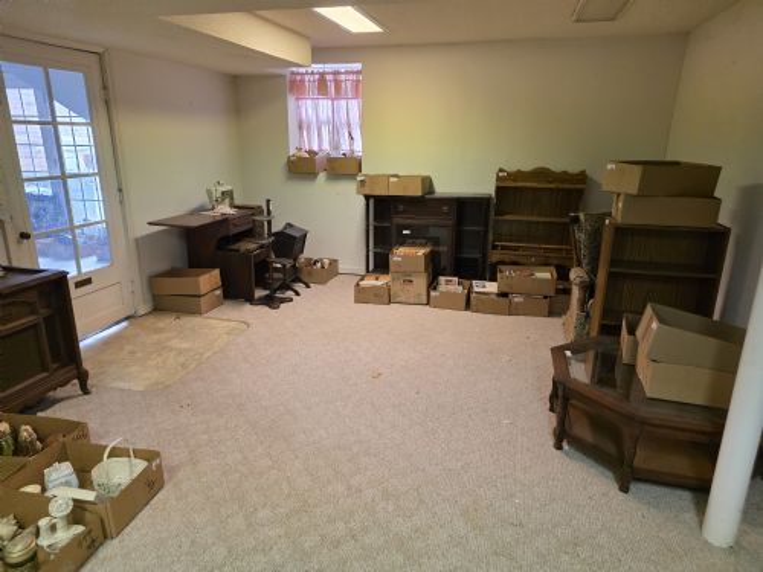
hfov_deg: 73.9
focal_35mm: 23
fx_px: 507
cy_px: 286
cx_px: 382
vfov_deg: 58.9
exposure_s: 1/120
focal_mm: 6.25
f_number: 1.7
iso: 1000
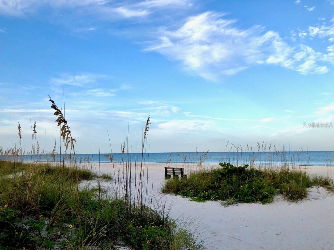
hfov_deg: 63.4
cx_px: 167
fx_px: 270
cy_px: 125
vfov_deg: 49.7
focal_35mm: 28
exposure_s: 1/857
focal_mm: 4
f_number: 1.8
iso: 20
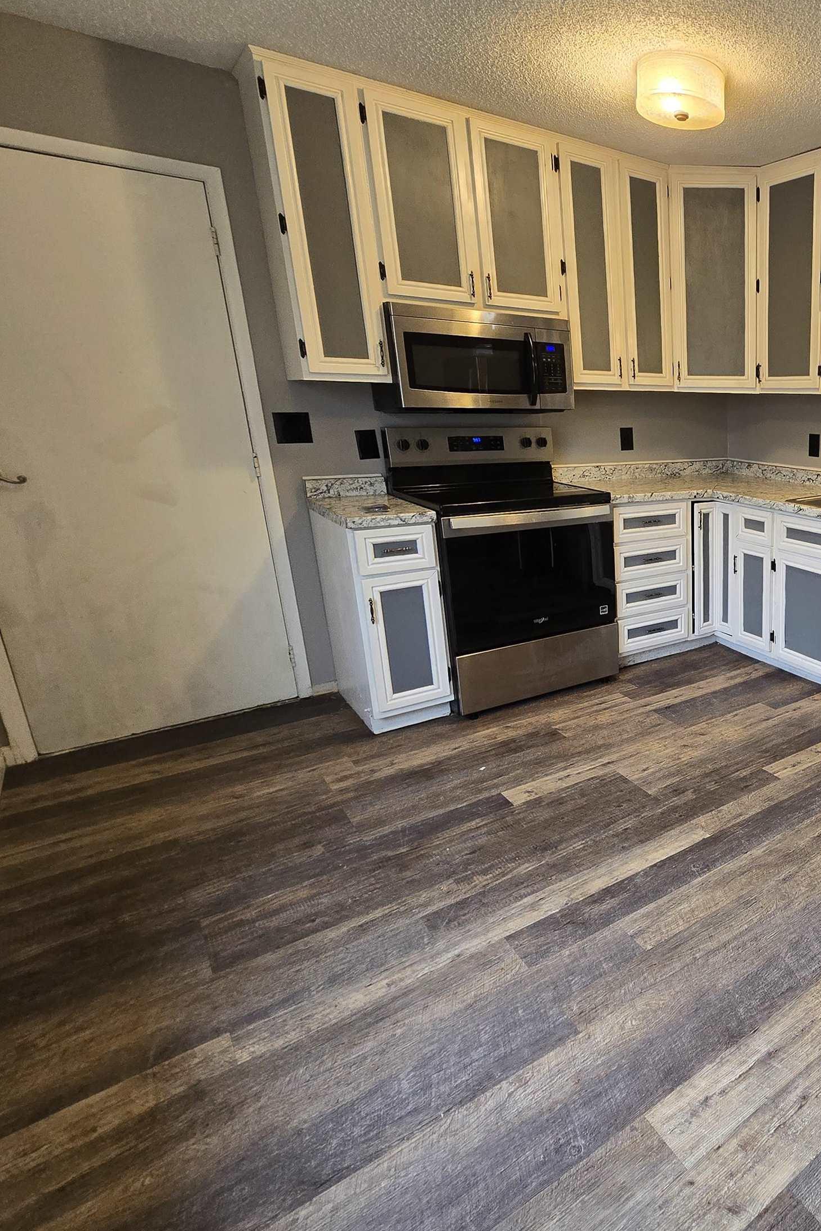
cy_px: 593
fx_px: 650
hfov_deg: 53.1
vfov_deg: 86.9
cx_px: 793
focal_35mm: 19
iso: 200
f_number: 2.2
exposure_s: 1/60
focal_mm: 2.2
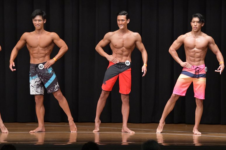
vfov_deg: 6.3
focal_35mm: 217
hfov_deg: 9.5
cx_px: 113
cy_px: 75
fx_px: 1362
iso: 6400
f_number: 5.6
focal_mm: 145
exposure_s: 1/400
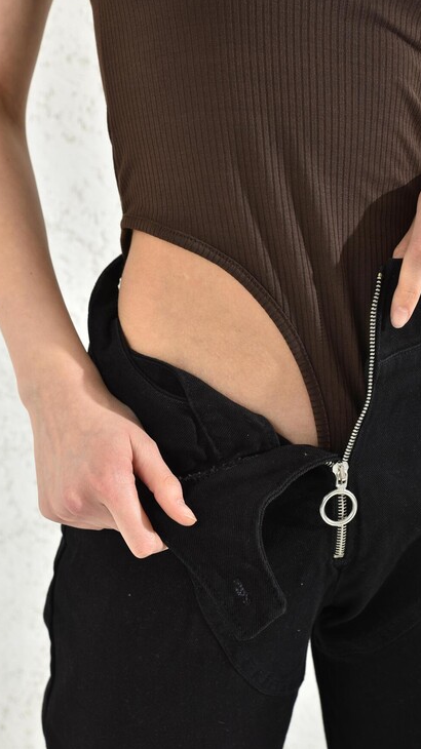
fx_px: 1113
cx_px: 210
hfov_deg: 21.4
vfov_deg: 37.2
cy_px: 374
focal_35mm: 56
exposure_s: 1/160
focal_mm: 52
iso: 100
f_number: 7.1
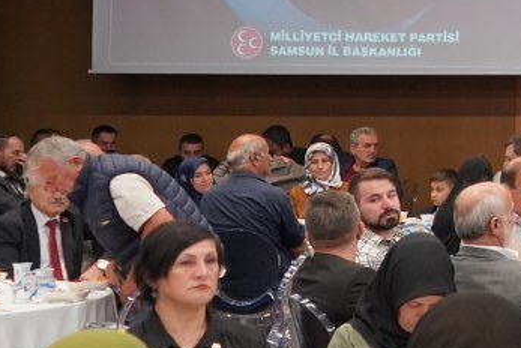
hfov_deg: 13.0
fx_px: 1868
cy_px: -7
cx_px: 1144
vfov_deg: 10.6
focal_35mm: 129
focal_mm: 28
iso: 2500
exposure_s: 1/160
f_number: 4
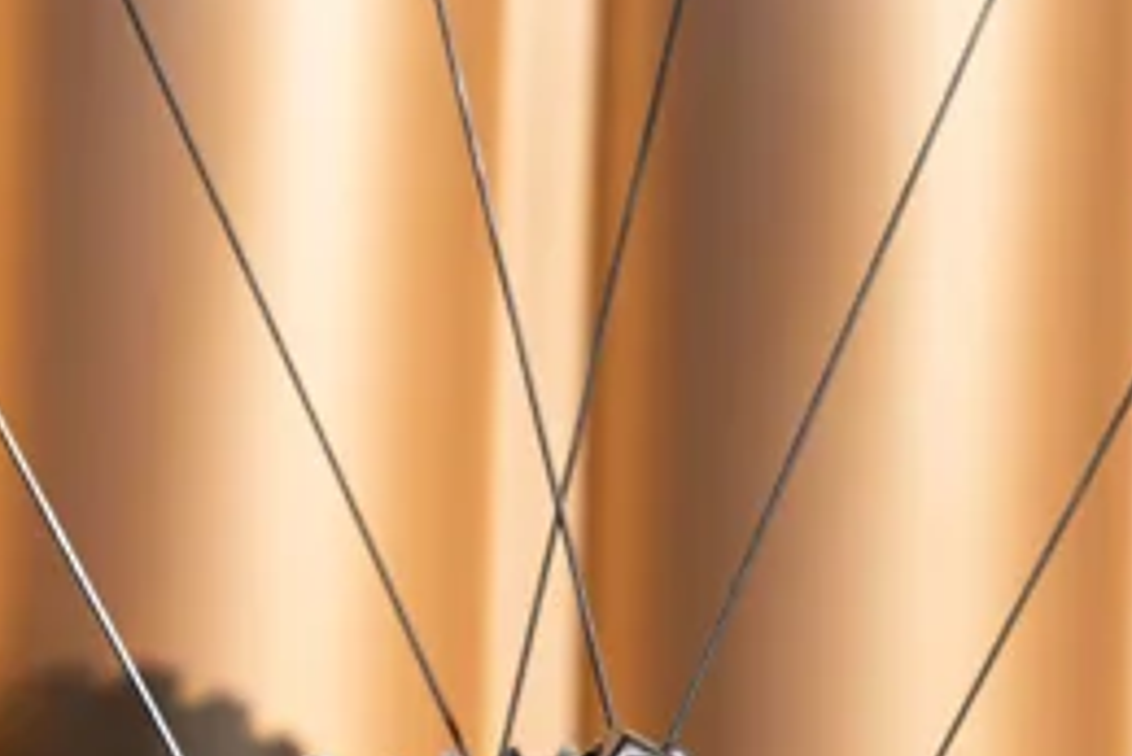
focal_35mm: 216
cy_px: 968
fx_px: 6796
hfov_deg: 9.3
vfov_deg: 6.3
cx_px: -524
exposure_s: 1/3200
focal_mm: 70
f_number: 2.8
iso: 200
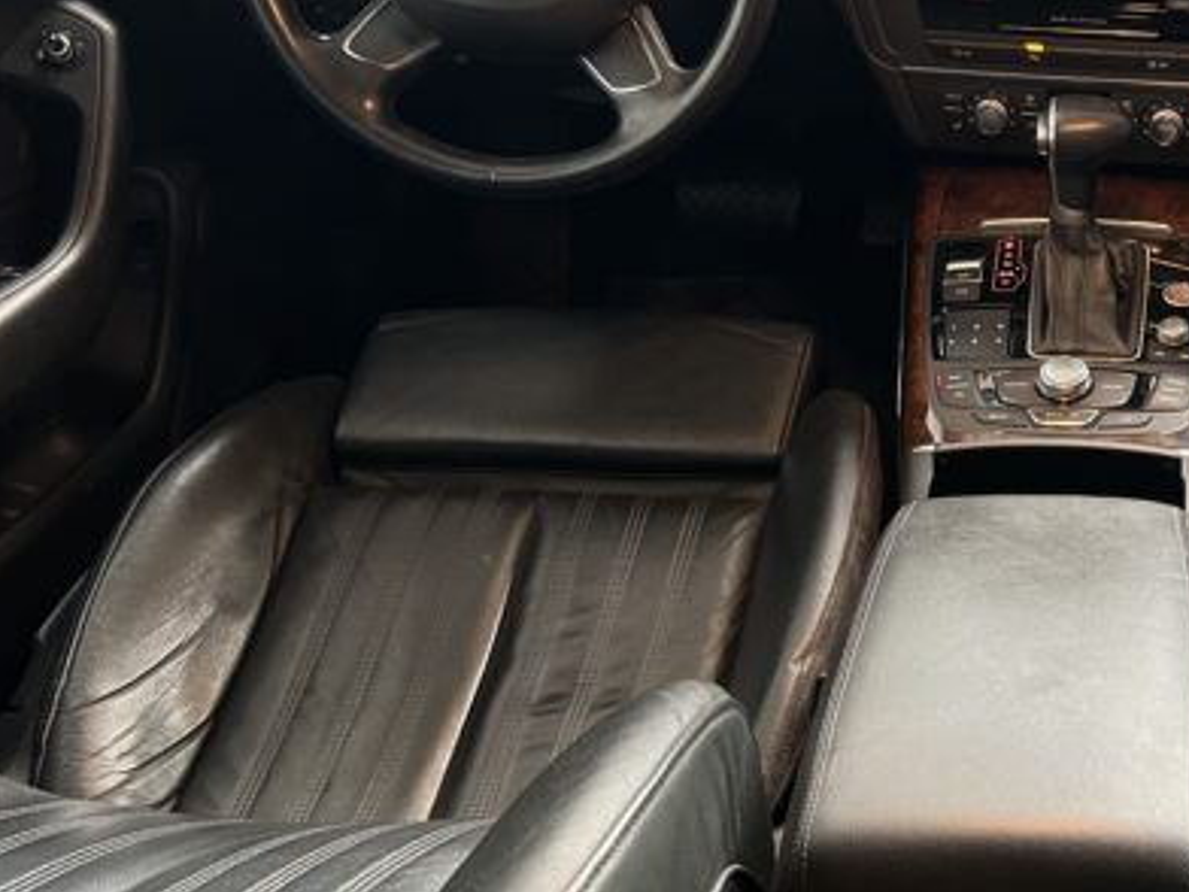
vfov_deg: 27.5
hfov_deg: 34.1
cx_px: 1083
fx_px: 1820
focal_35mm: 53
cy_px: 446
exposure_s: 1/40
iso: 640
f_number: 1.5
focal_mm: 5.7
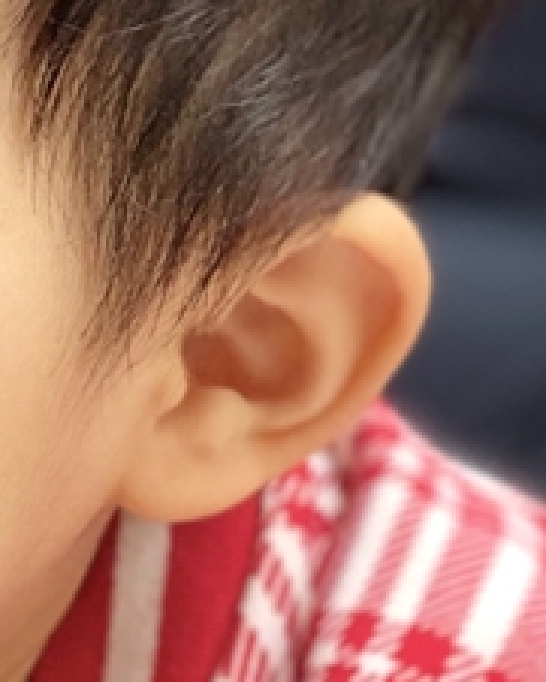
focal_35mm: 306
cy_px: 898
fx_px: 6177
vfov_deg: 6.3
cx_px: -395
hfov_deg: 5.0
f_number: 2
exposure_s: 1/184
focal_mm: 6
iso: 20
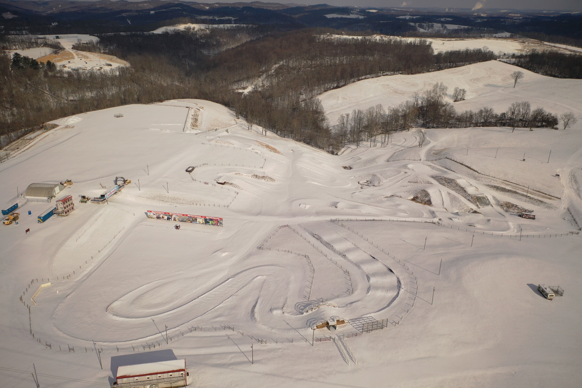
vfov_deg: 46.4
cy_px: 194
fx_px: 453
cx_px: 291
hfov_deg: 65.5
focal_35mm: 28
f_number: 11
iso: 100
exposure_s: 1/6400
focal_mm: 10.26
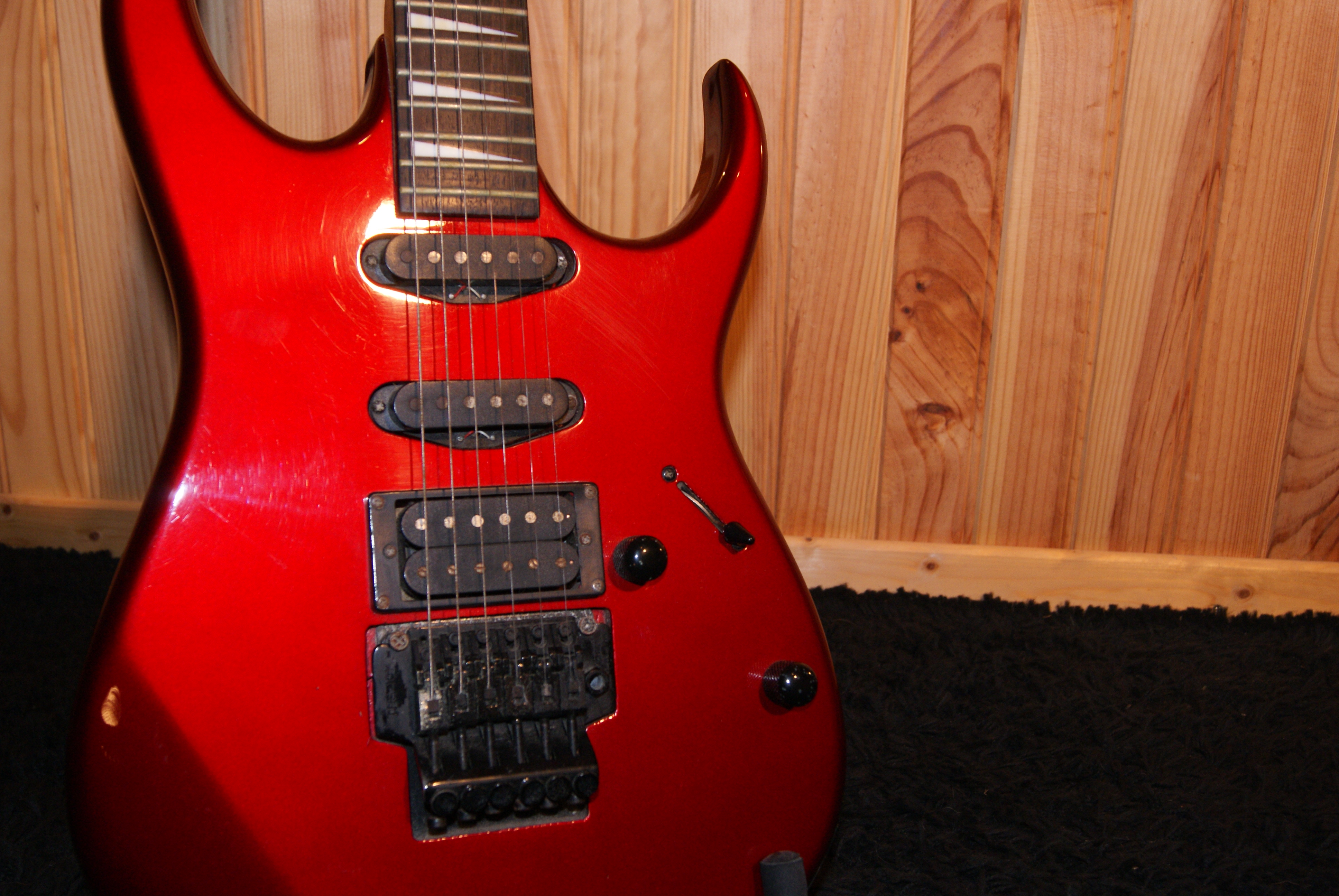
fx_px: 1452
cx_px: 670
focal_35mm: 39
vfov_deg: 34.3
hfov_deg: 49.5
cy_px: 448
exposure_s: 1/60
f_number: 5.6
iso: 400
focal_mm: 26
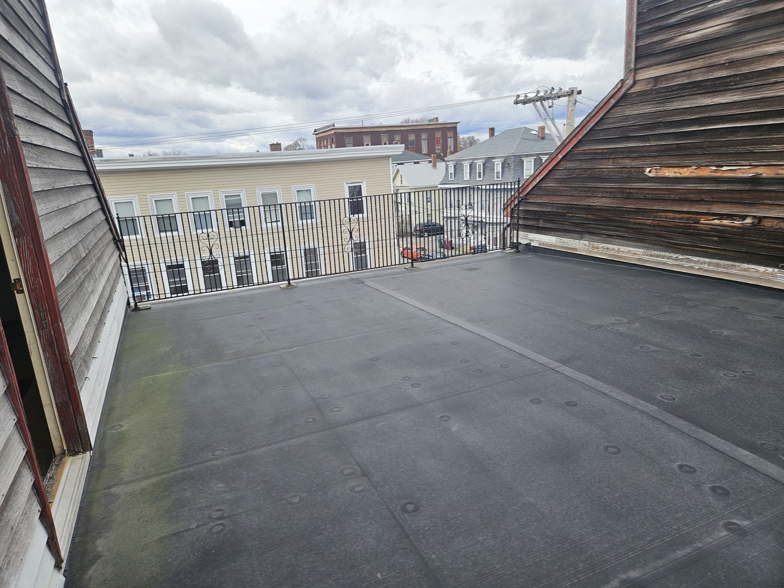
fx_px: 521
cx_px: 392
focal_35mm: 23
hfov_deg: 73.9
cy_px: 294
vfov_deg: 58.9
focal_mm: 5.4
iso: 25
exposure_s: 1/607
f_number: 1.8
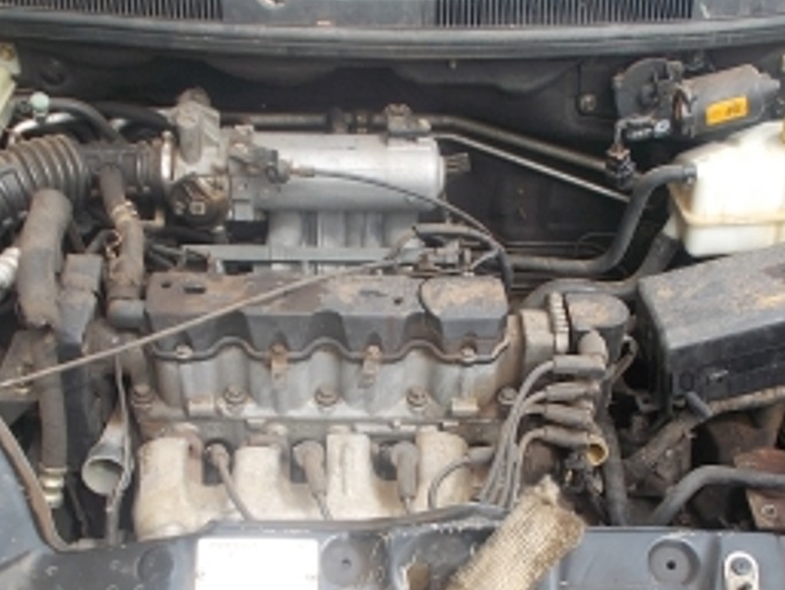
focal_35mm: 46
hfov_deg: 41.2
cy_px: 436
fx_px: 1044
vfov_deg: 31.0
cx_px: 403
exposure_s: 1/250
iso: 80
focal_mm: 4.6
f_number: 3.2
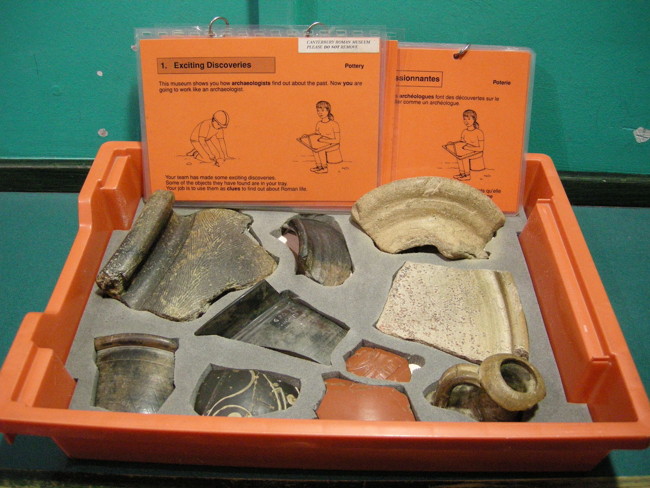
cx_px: 325
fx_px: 676
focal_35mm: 36
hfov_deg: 51.4
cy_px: 244
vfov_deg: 39.7
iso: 555
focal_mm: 7.5
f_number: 2.7
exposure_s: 1/8
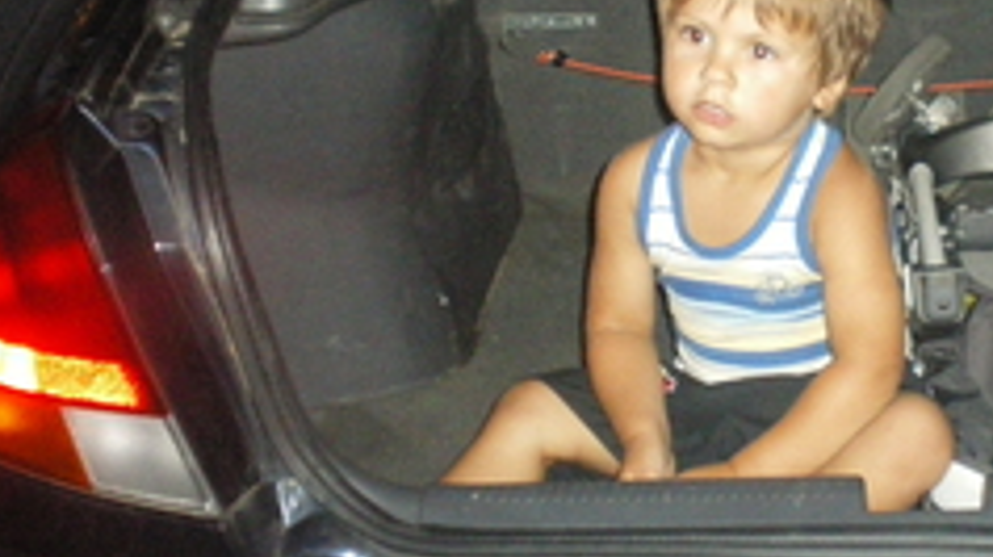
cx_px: 905
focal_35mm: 87
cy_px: 96
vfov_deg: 13.8
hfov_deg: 23.8
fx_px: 2289
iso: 800
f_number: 3.5
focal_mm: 7.4
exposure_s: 1/50
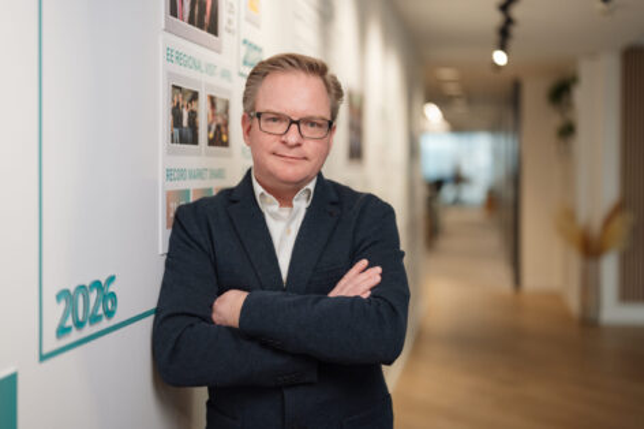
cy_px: 214
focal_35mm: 50
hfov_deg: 39.6
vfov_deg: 27.0
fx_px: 894
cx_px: 322
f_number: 1.4
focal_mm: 50
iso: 125
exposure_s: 1/200
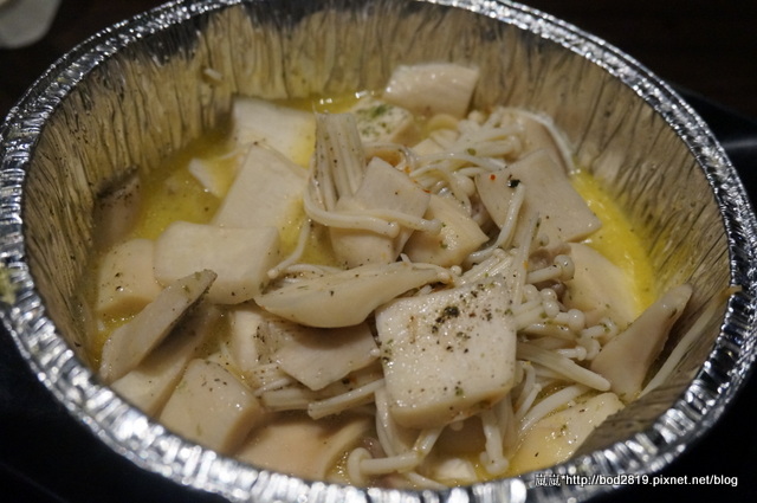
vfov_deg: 34.1
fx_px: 819
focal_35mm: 39
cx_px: 378
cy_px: 252
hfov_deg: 49.6
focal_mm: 26
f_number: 5.6
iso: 3200
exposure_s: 1/125
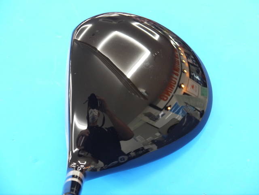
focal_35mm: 84
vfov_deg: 17.6
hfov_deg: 23.3
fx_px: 628
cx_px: 130
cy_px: 98
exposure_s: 1/40
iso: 800
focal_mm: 42
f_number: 5.6
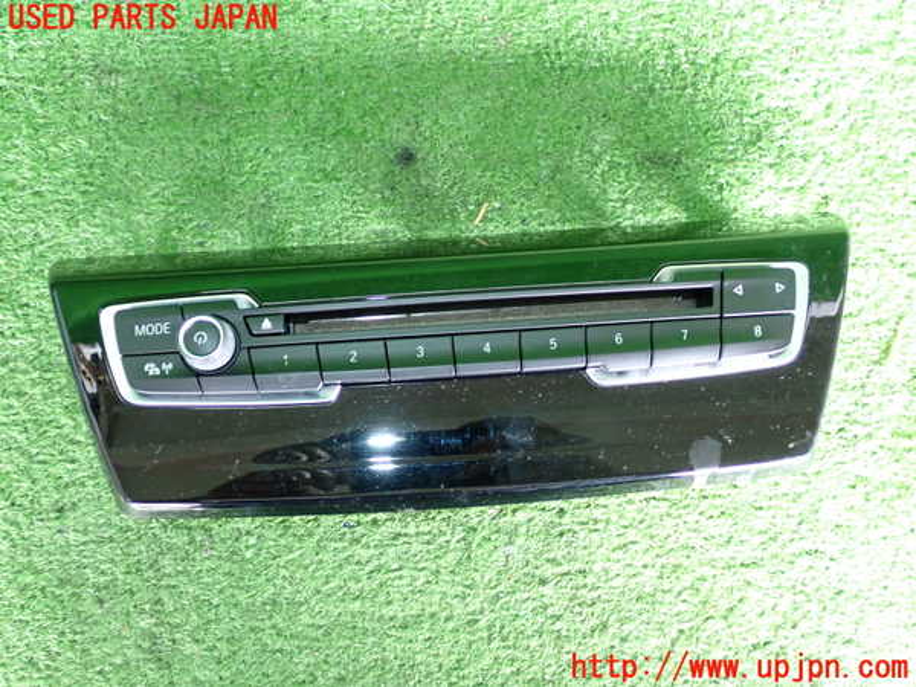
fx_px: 1006
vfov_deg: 37.7
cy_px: 344
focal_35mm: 38
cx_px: 458
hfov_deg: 49.0
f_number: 2.7
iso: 640
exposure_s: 1/40
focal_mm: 6.83
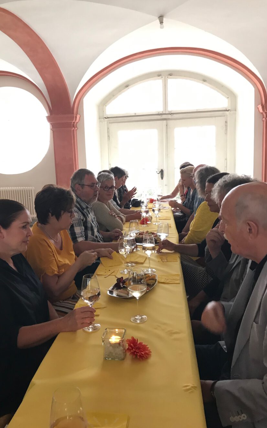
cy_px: 213
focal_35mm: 30
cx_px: 110
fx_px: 349
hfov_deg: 41.7
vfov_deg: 62.9
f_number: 1.8
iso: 64
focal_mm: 3.99
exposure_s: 1/17
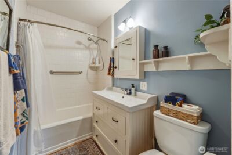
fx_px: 90
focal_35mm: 14
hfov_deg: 104.2
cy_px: 78
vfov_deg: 81.3
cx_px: 116
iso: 400
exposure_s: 1/50
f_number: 9
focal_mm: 14
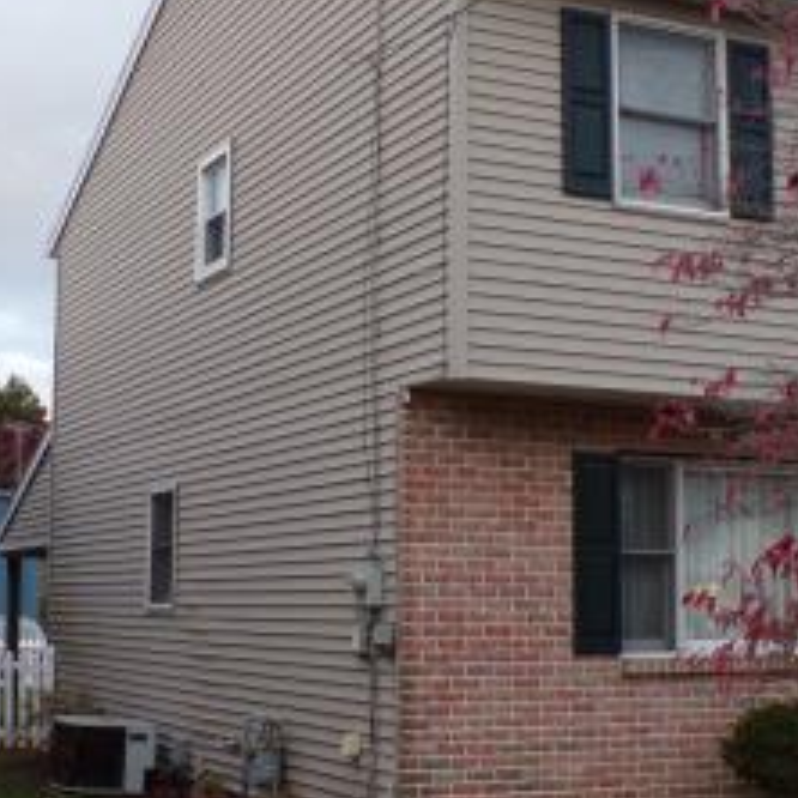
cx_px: 410
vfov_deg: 29.1
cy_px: 374
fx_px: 1539
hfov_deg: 29.1
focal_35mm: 59
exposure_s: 1/34
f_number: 3.3
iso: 82
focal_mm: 6.6
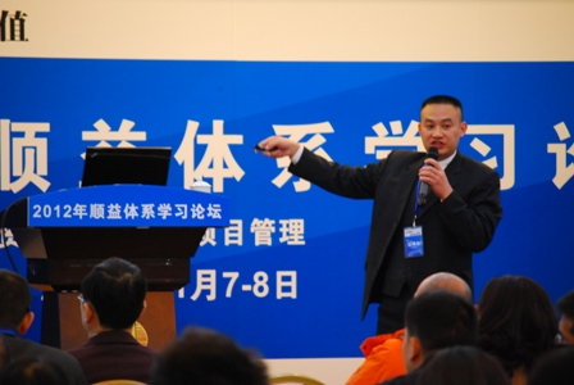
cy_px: 192
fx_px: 3592
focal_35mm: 225
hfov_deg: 9.1
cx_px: 287
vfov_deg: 6.1
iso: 800
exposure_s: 1/15
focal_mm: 150
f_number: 5.3
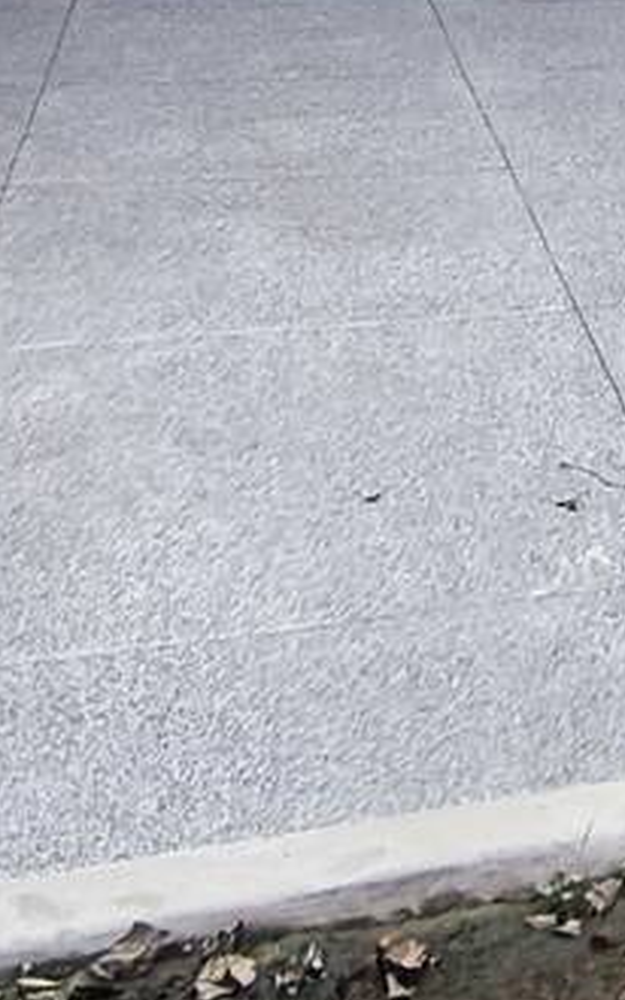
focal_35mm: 74
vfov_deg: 22.4
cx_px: 934
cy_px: -536
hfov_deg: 16.1
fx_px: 2018
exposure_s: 1/1087
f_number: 2.2
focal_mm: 1.65
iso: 50
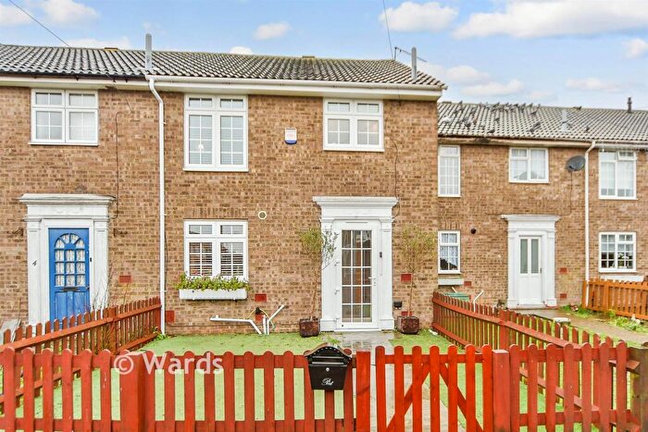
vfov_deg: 77.4
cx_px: 324
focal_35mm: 15
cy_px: 216
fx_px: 270
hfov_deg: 100.4
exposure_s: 1/60
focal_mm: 10
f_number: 4
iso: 400
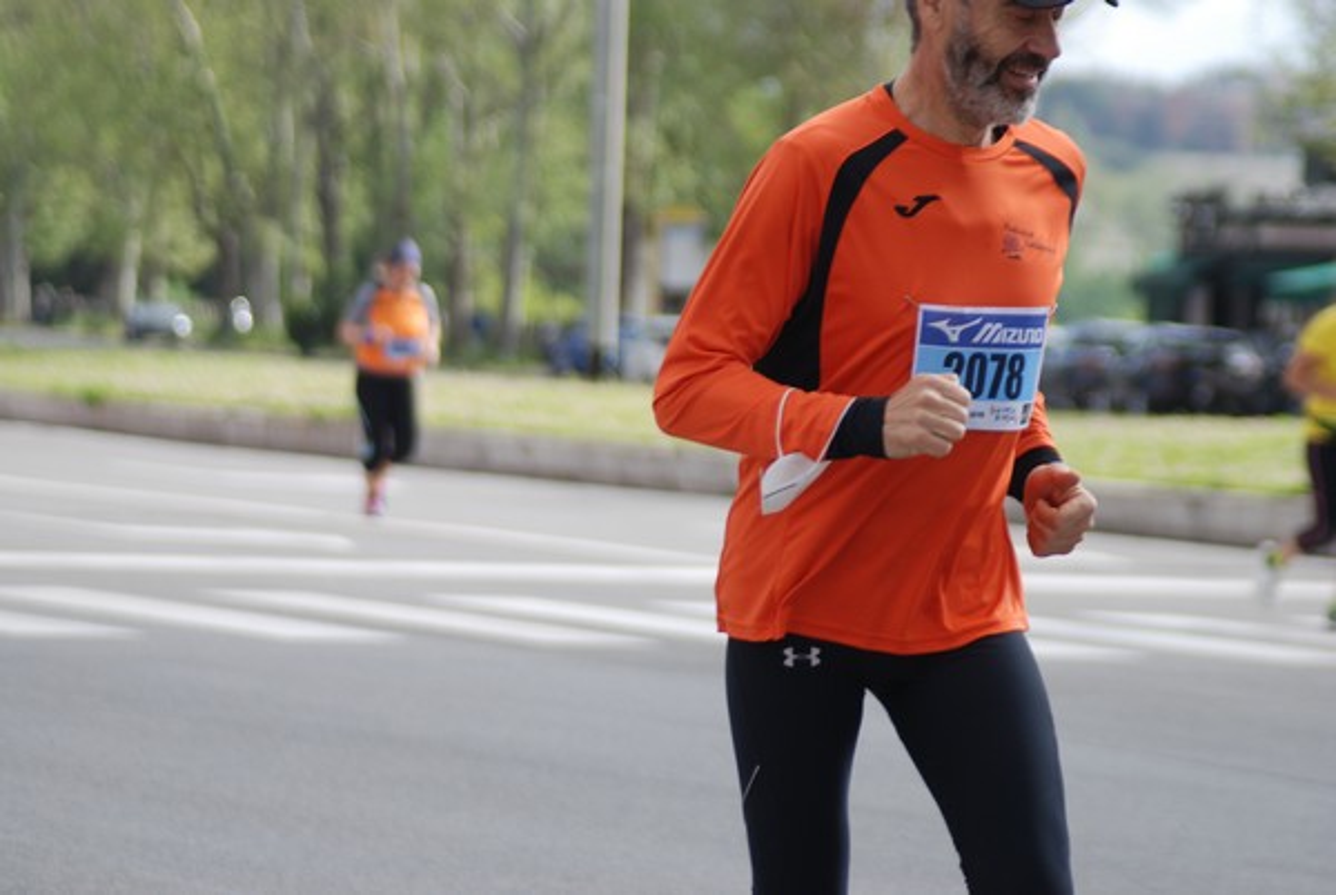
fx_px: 7526
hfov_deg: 10.1
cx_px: 668
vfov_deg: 6.8
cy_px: 448
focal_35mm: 202
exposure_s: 1/640
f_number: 4.5
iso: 200
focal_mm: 135
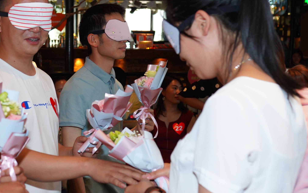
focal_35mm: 69
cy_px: 113
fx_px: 579
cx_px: 74
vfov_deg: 18.9
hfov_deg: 29.3
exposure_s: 1/160
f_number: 3.5
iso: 3200
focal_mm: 35
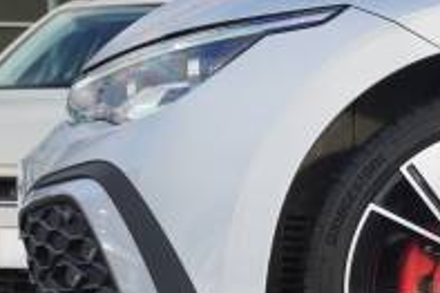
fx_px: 2084
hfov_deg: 11.9
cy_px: 188
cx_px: 429
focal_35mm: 171
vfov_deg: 8.0
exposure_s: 1/80
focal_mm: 35
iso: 100
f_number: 6.3
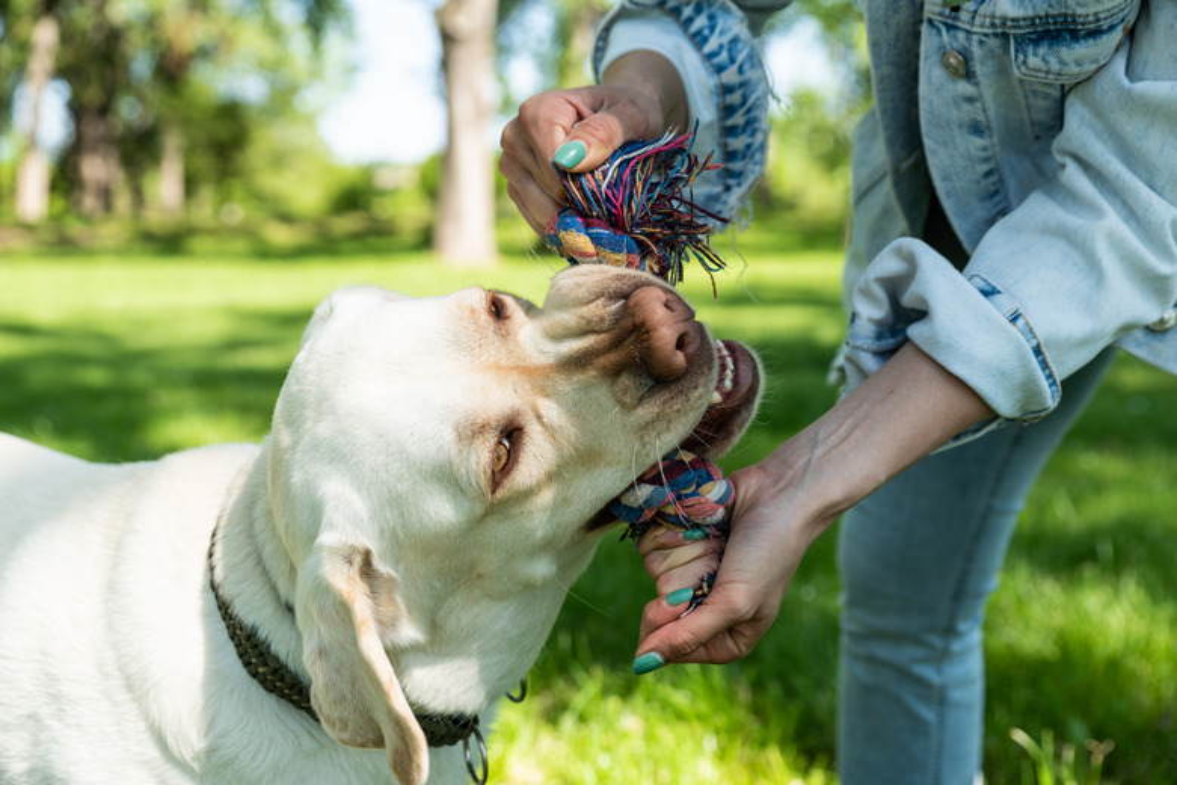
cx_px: 588
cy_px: 392
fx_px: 1700
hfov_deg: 38.2
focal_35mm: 52
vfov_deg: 26.0
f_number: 6.3
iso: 100
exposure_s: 1/320
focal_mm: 52
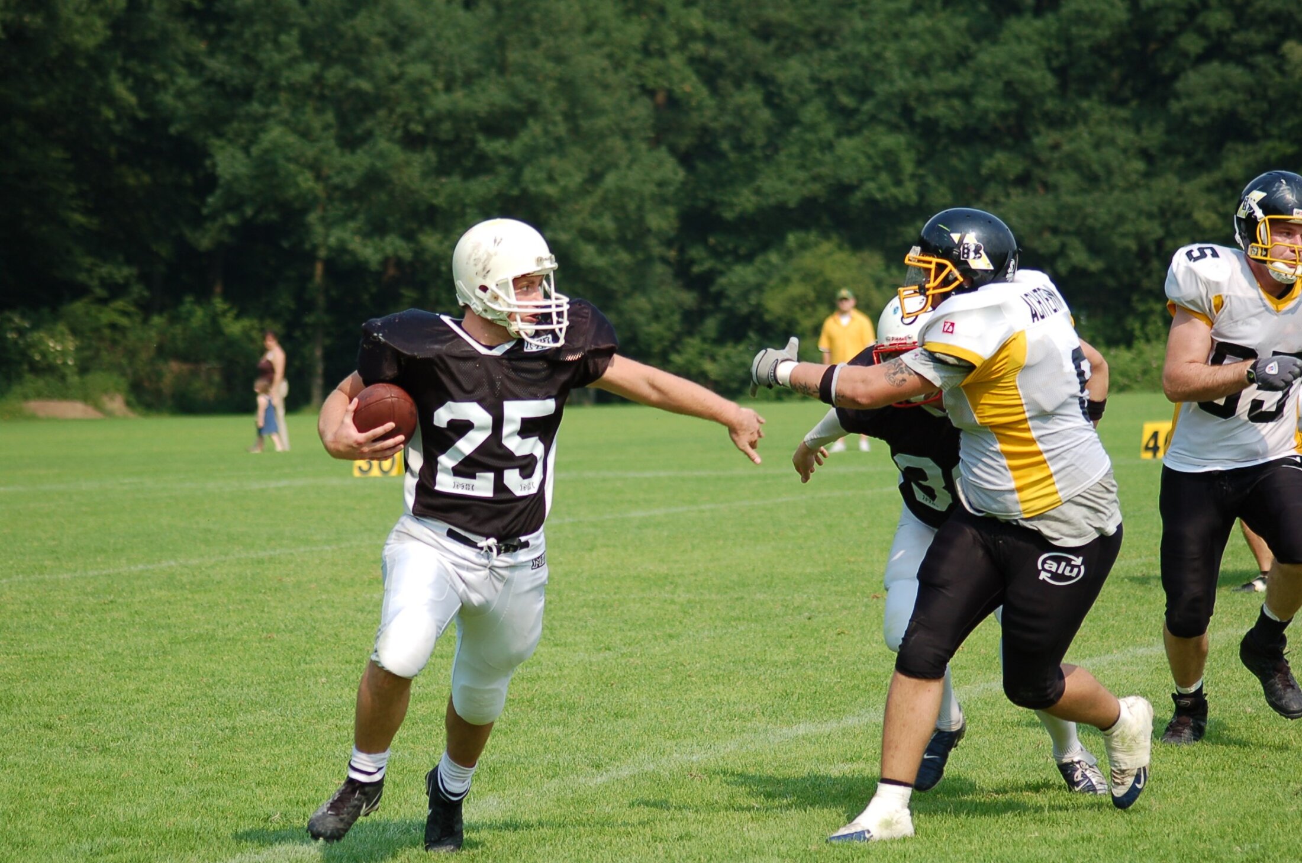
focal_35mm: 150
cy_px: 432
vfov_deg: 9.1
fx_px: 5415
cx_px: 651
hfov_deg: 13.7
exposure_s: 1/1250
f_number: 4.5
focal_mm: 100
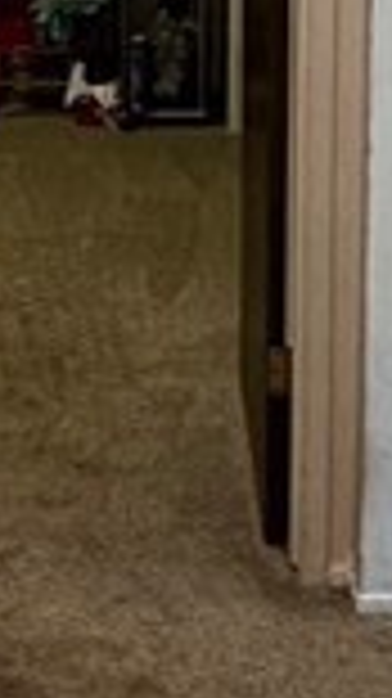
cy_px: -77
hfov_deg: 11.9
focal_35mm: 101
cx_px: 86
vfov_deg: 20.2
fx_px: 1869
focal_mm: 2.22
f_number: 2.2
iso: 800
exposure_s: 1/60
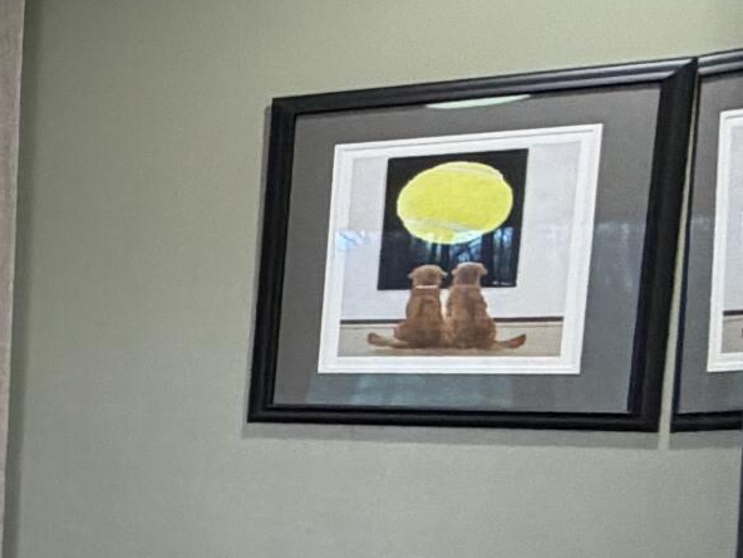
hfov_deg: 15.3
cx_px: -1025
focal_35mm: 71
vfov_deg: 20.3
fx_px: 1524
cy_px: 496
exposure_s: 1/60
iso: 250
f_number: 2.2
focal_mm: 2.22
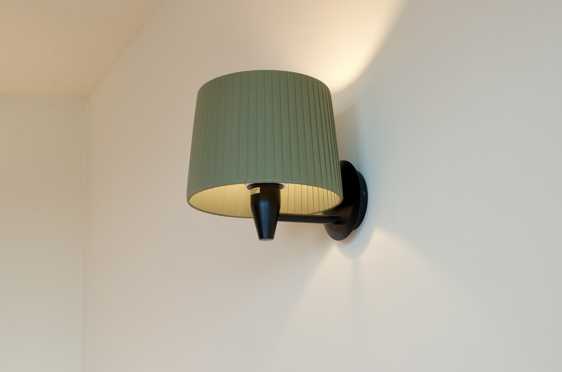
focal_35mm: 52
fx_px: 818
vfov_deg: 25.6
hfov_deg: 37.9
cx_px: 281
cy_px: 186
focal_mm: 35
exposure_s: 1/60
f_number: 7.1
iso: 1000
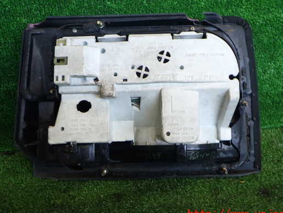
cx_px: 147
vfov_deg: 40.7
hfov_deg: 52.6
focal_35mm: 35
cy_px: 98
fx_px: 286
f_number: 2.3
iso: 200
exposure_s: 1/125
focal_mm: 5.4
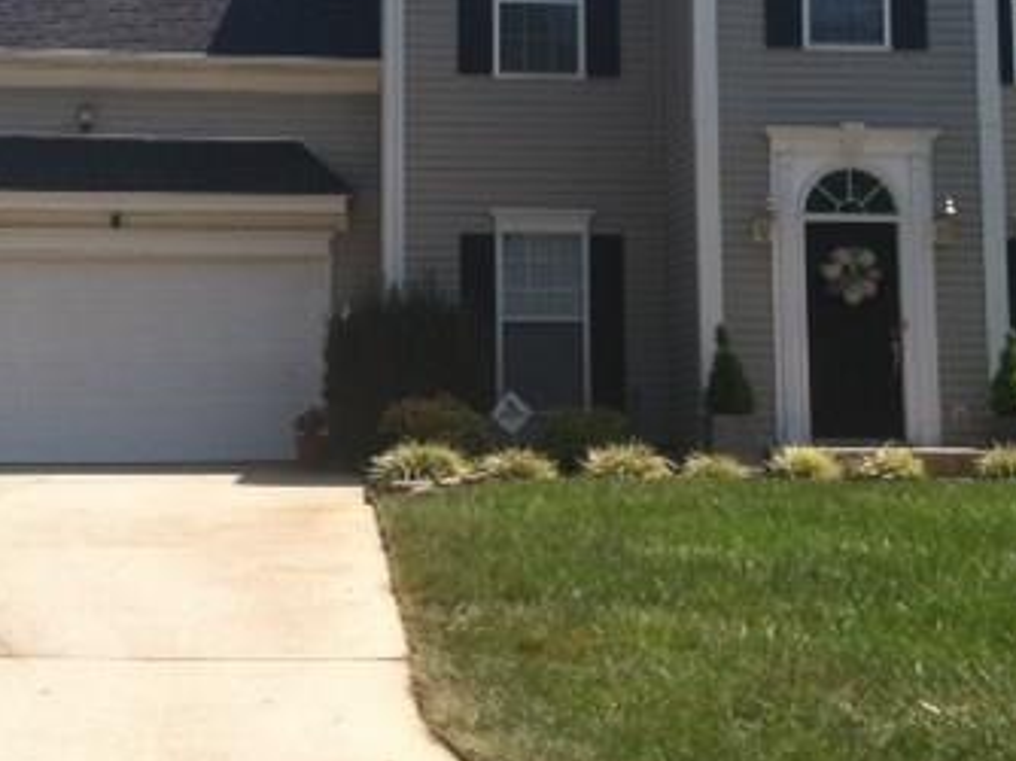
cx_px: 523
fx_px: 1965
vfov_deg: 21.7
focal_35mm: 67
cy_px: 189
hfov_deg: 29.0
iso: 80
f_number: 2.8
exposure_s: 1/833
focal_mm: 3.85
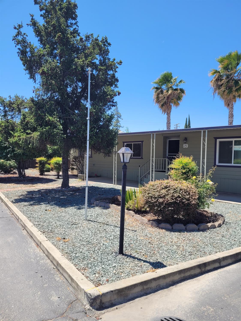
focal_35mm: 26
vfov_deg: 67.3
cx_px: 120
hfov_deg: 53.1
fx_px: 241
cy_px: 160
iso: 40
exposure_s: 1/1480
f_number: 1.8
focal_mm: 5.4
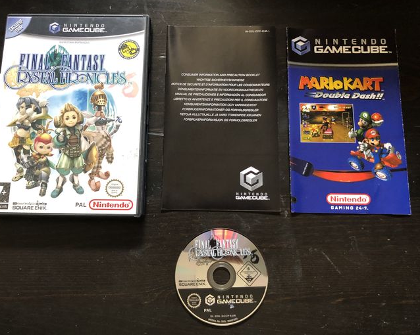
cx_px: 200
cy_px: 165
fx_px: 373
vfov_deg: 48.5
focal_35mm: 30
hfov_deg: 58.8
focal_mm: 4
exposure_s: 1/13
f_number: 1.8
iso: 100
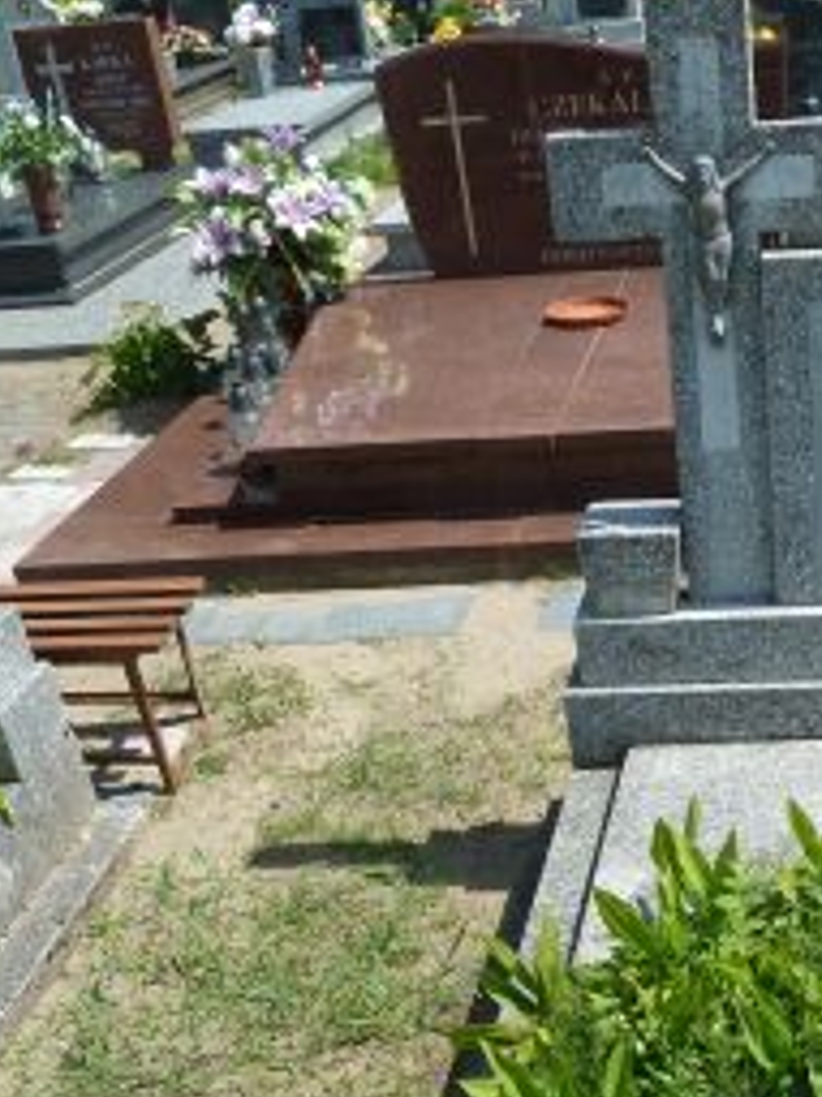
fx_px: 1489
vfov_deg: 39.1
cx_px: 727
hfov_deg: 29.7
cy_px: 852
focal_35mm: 47
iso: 80
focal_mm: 4.1
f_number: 4
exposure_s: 1/400
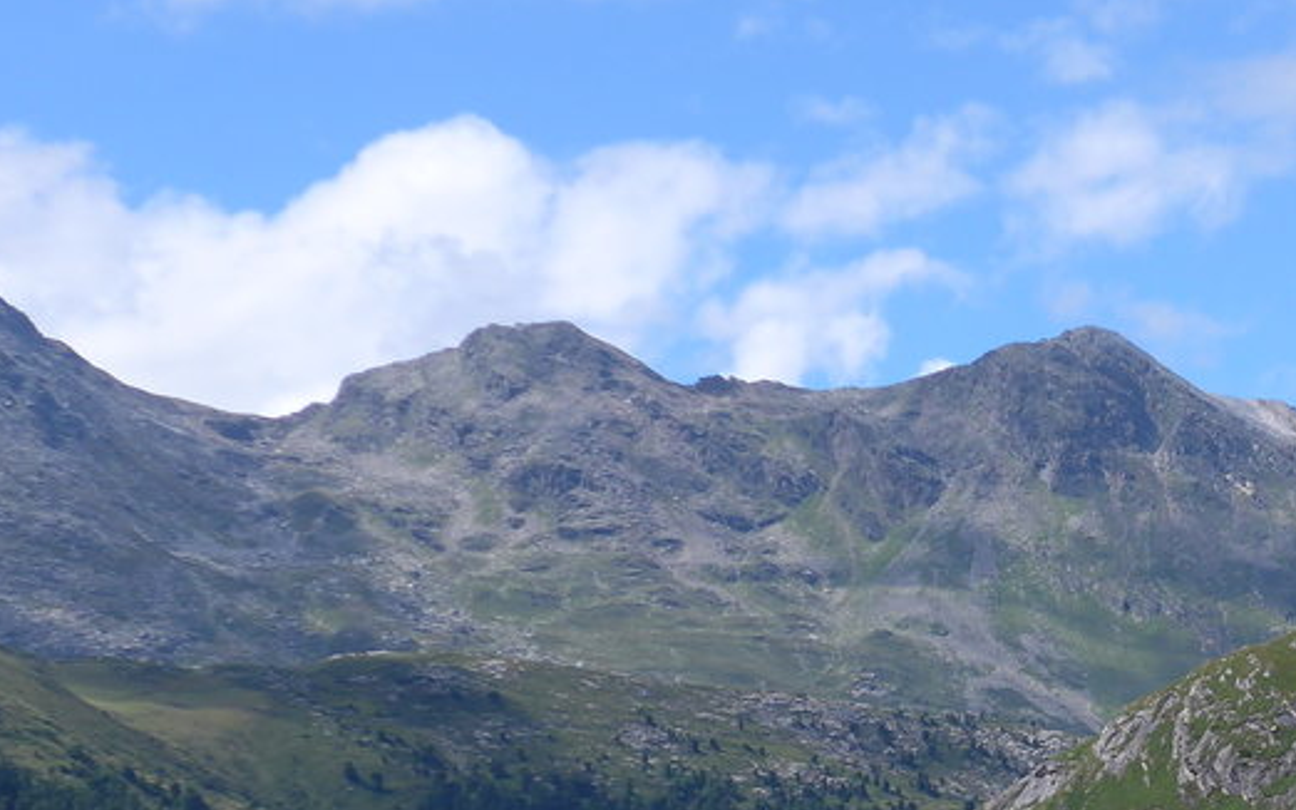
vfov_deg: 9.7
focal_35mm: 134
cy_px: 775
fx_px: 4732
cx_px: 1306
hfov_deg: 15.3
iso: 80
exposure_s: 1/1000
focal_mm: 11.3
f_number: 3.4
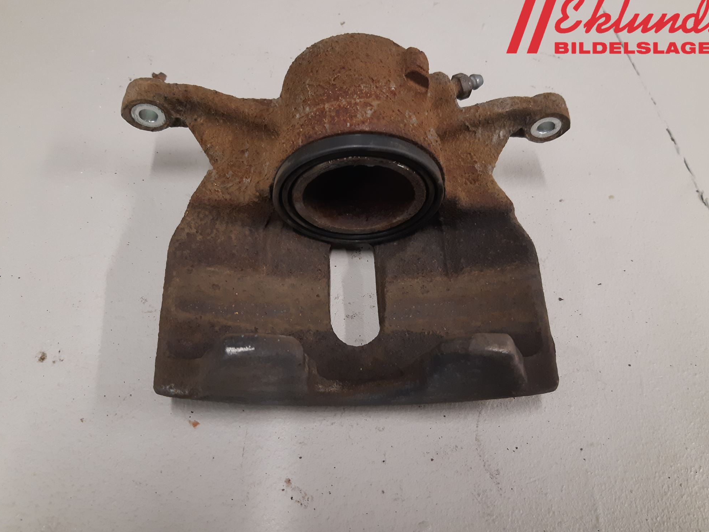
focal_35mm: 27
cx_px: 359
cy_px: 269
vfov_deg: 51.4
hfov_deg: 65.3
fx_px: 553
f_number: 1.7
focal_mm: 3.93
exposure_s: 1/50
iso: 160
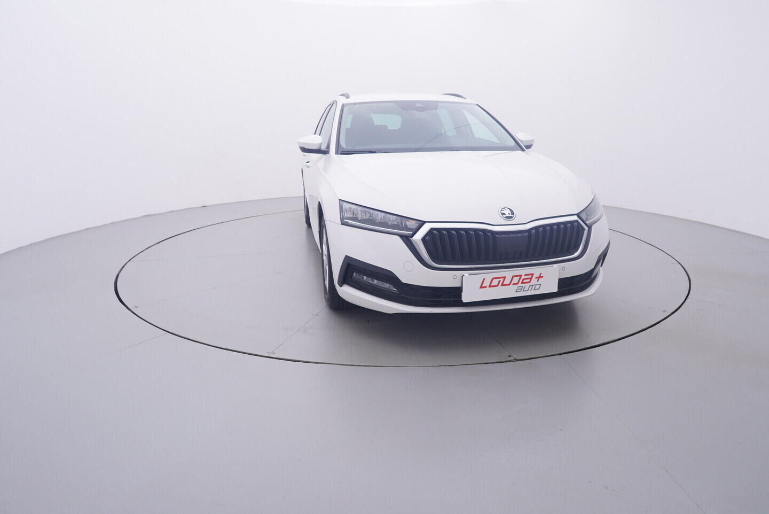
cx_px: 384
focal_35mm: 22
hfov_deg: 77.3
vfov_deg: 56.2
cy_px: 257
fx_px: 481
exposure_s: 1/80
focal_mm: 15
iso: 200
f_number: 5
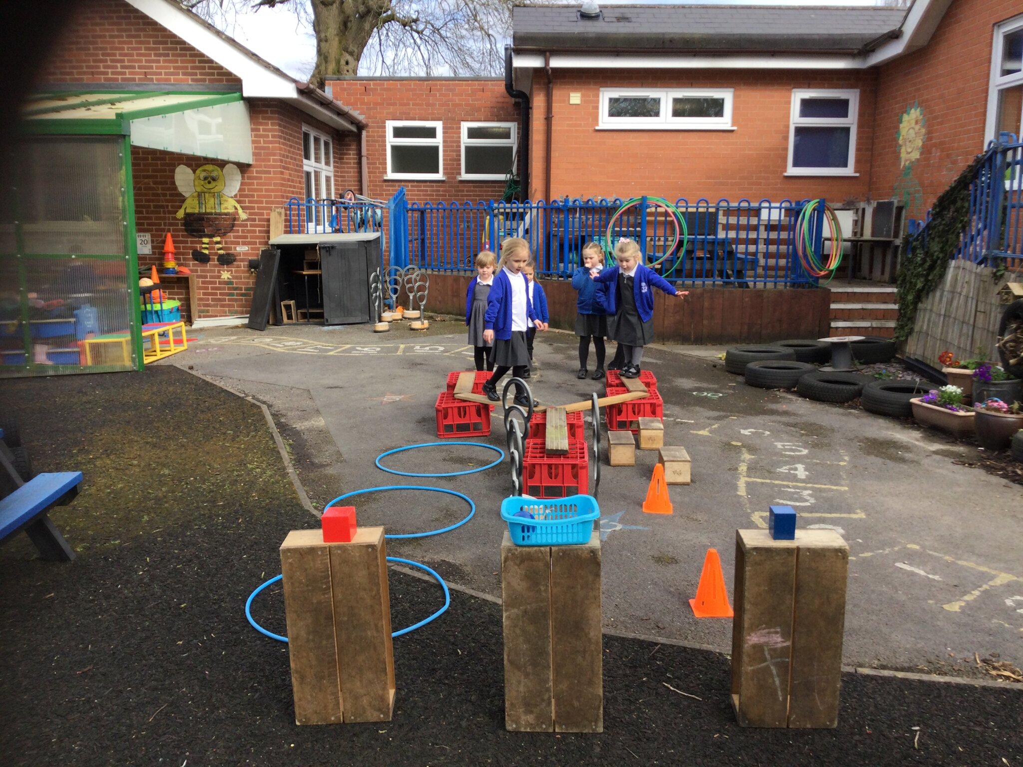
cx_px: 512
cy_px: 384
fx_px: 916
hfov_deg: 58.4
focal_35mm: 31
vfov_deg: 45.4
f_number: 2.4
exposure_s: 1/494
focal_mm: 3.3
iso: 25
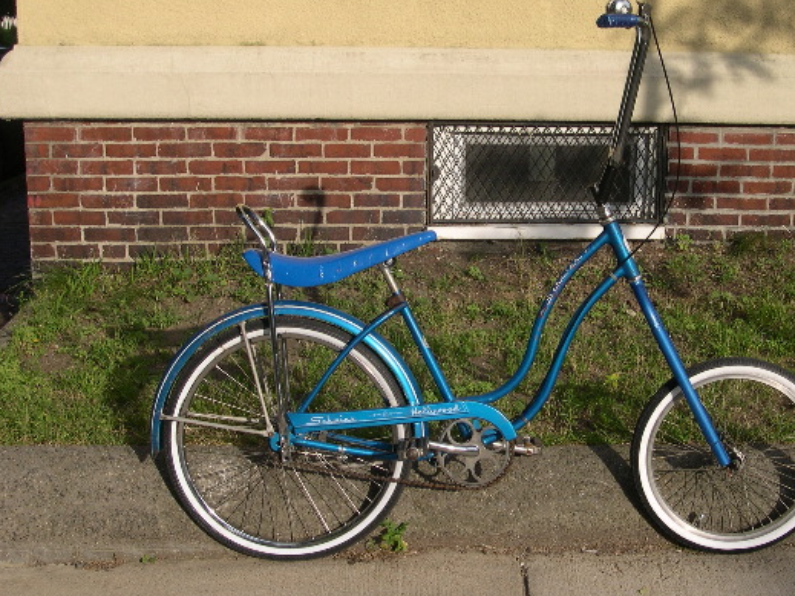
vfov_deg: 25.2
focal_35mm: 58
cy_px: 273
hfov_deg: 33.1
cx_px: 483
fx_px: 1332
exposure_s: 1/115
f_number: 8.4
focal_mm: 10.1
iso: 100
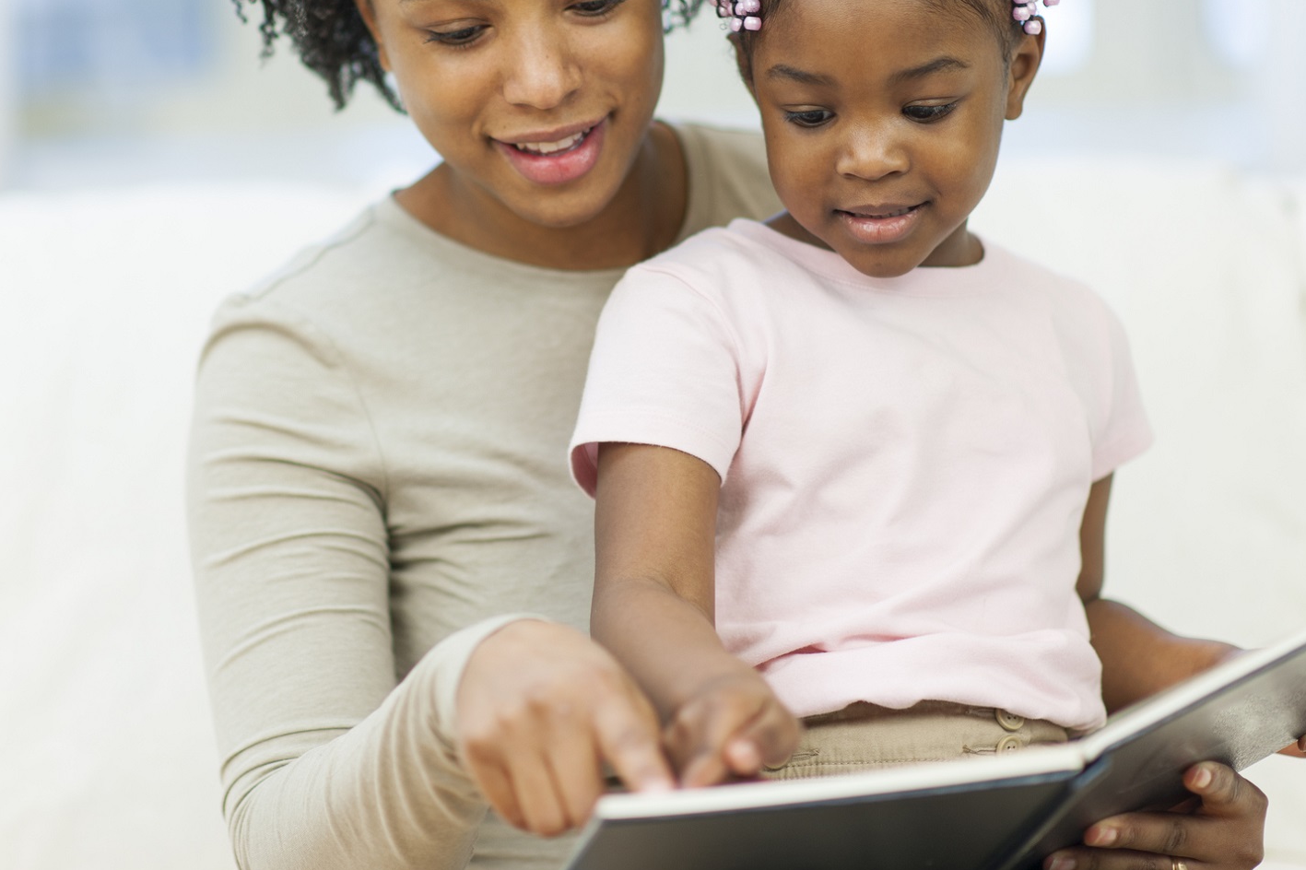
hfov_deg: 16.3
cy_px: 289
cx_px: 538
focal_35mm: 126
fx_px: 4570
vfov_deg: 10.9
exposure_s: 1/200
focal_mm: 85
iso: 100
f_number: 1.4
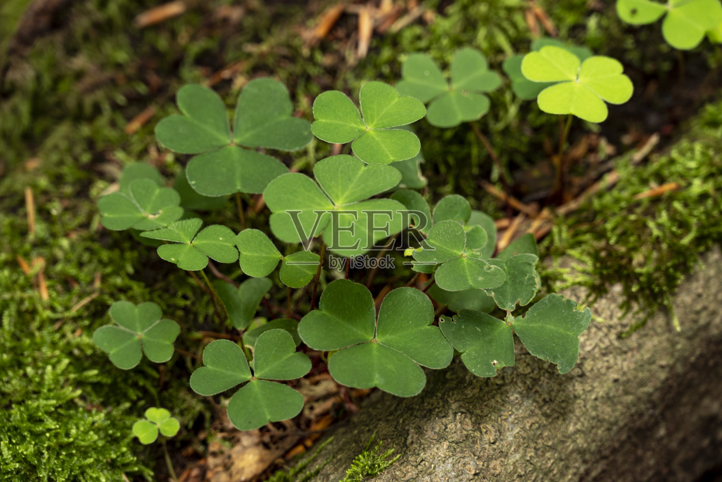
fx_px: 4012
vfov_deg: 6.9
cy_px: 241
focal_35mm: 200
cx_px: 361
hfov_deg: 10.3
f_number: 8
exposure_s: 1/20
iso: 400
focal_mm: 200
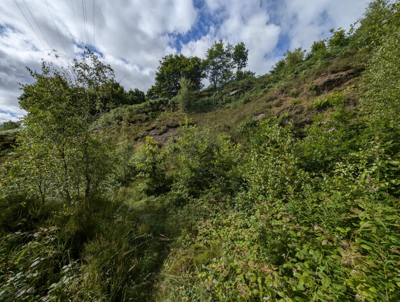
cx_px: 200
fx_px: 139
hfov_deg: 110.5
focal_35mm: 12
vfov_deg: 94.6
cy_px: 151
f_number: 1.95
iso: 38
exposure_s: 1/4016
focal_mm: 2.23
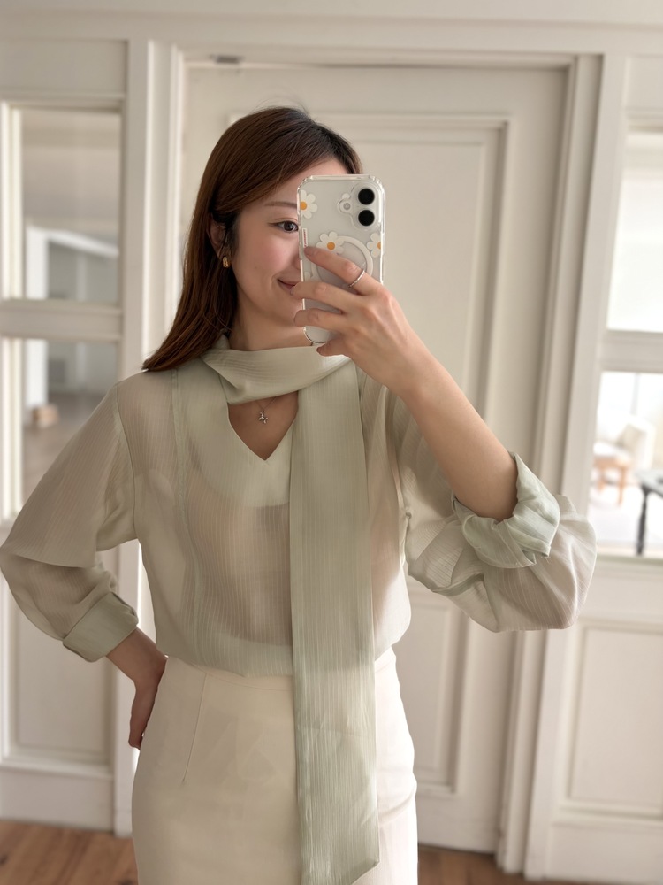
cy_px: 442
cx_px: 332
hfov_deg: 53.1
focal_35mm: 26
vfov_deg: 67.3
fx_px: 664
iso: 125
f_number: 1.6
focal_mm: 5.96
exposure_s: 1/104
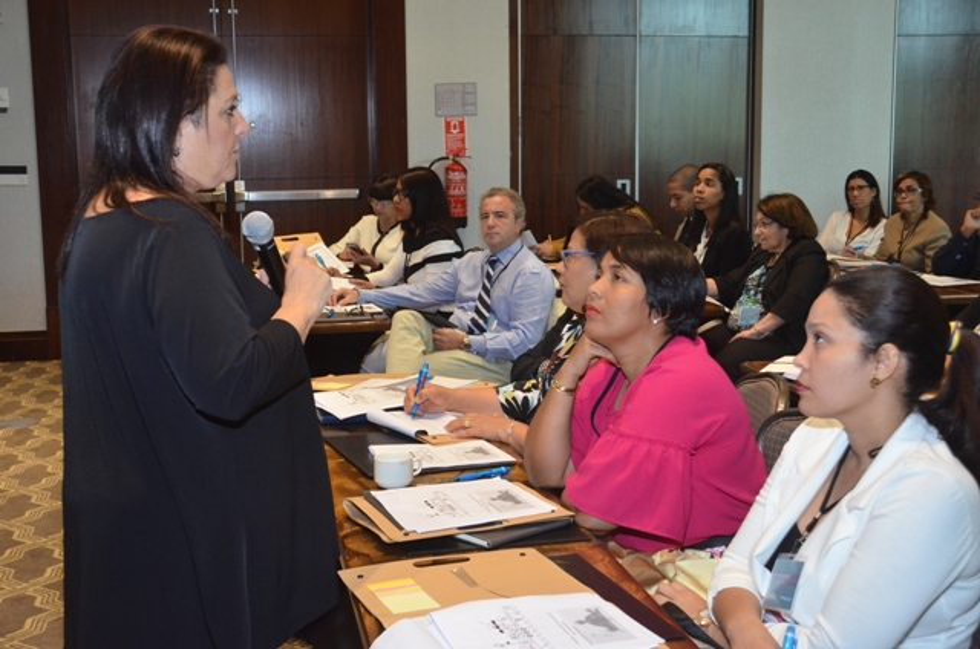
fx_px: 1263
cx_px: 490
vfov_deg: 28.8
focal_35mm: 46
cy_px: 324
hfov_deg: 42.4
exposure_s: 1/60
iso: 2000
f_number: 7.1
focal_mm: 31
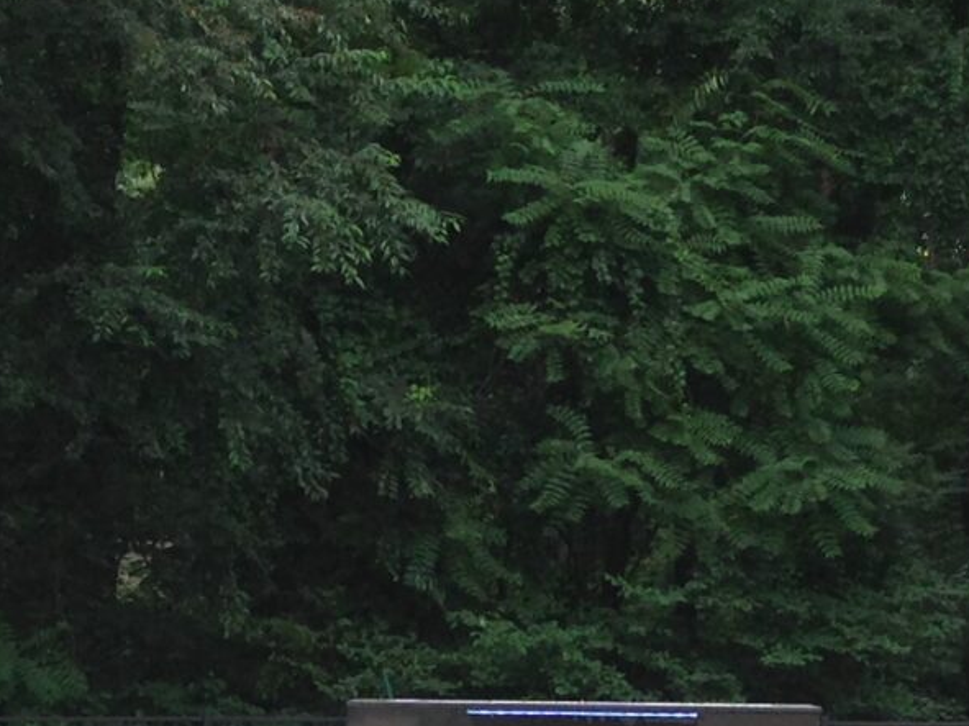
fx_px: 4002
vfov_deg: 10.1
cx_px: 284
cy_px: 977
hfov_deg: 13.8
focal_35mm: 143
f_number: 2.4
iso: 50
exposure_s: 1/201
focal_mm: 4.12
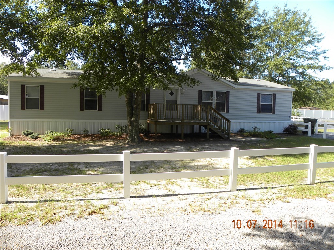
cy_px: 125
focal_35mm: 26
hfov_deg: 67.3
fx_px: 251
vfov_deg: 53.1
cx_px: 167
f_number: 4
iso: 64
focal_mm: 4.6
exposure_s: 1/138
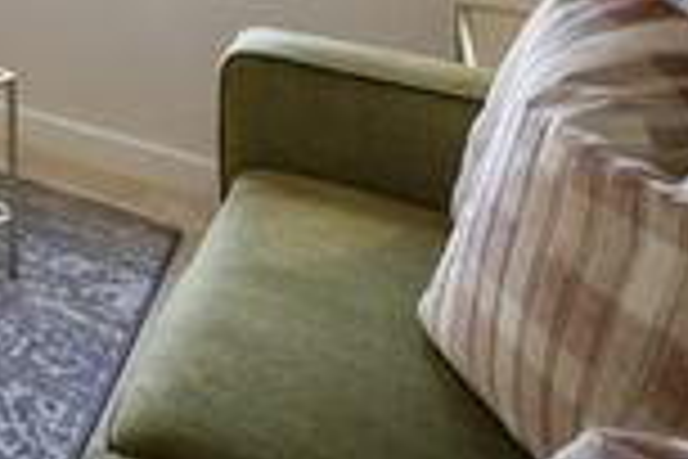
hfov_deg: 30.2
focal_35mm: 44
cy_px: -256
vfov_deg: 23.4
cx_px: -292
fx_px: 841
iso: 64
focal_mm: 14
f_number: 16
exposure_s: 1/3
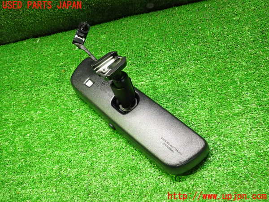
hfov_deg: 60.0
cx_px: 134
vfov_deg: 46.8
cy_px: 101
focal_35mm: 30
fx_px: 233
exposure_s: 1/30
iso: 800
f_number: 2.3
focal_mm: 5.4
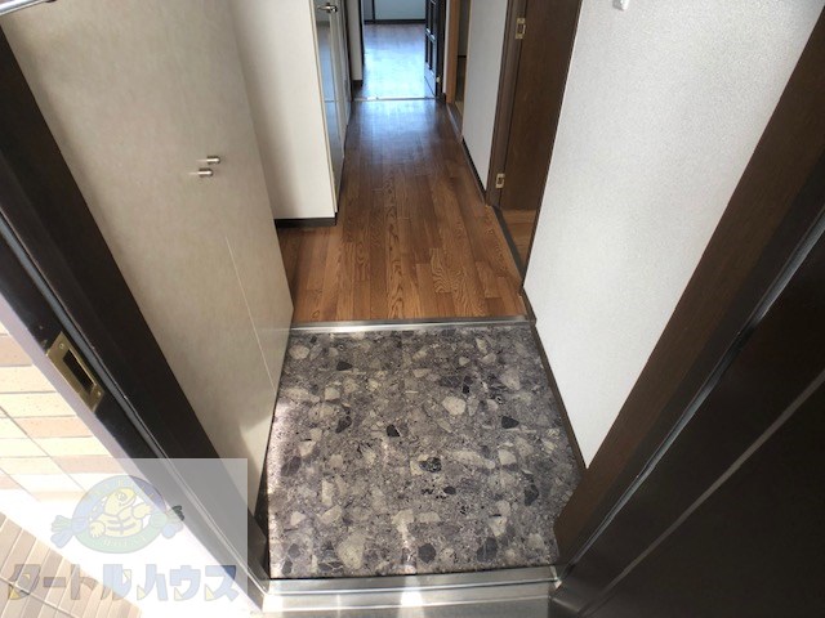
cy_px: 309
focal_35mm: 28
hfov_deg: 63.4
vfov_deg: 49.7
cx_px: 412
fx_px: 667
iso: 20
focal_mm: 4
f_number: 1.8
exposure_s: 1/30
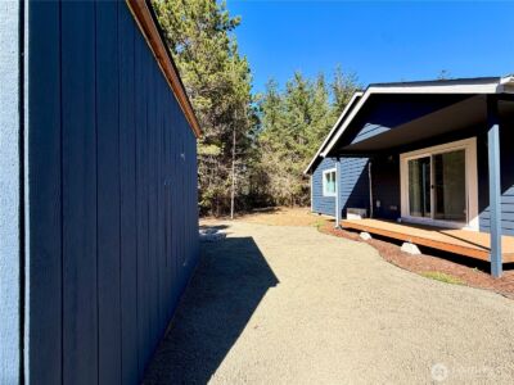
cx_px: 257
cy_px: 192
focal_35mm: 14
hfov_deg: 102.1
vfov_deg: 85.7
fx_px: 208
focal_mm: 2.22
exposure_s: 1/613
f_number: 2.2
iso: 40
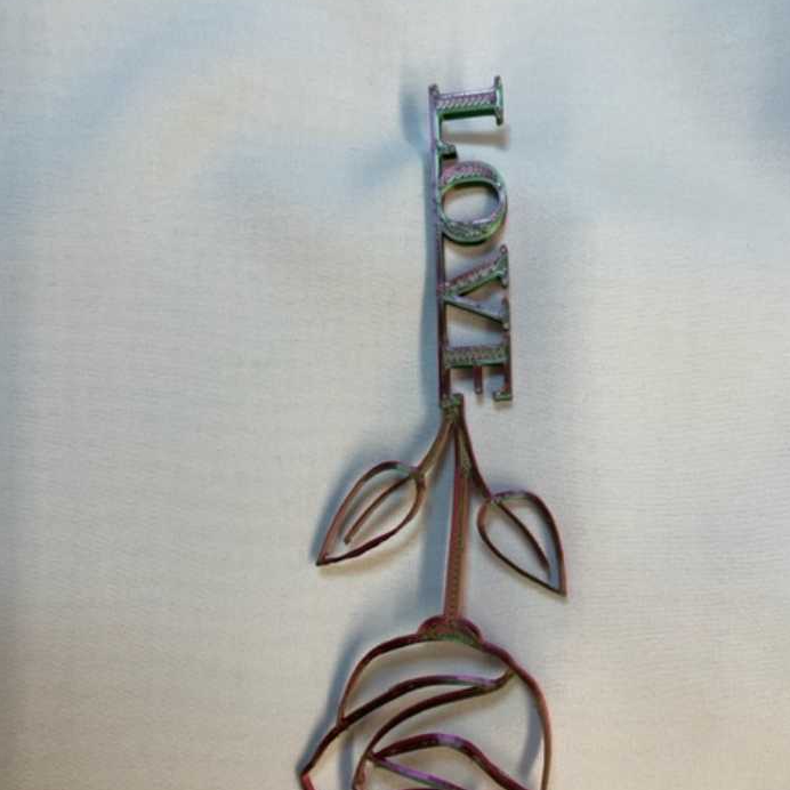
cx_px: 397
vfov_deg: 51.9
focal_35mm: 31
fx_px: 800
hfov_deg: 52.5
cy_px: 499
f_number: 1.6
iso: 80
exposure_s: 1/120
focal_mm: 4.2
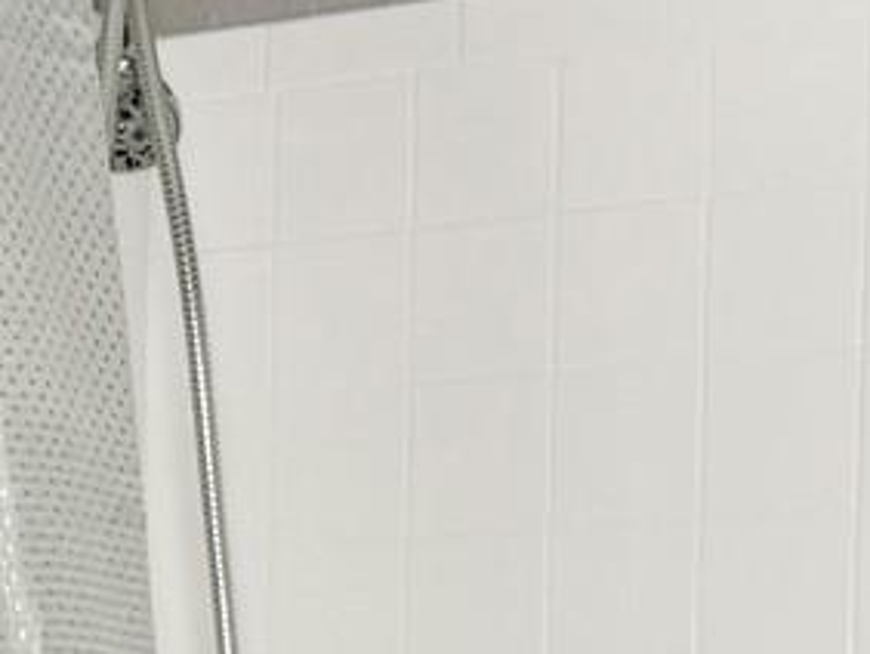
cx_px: 25
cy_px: 1104
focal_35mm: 136
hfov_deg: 14.3
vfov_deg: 10.4
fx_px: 3421
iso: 125
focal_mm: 6.76
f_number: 1.78
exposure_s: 1/60
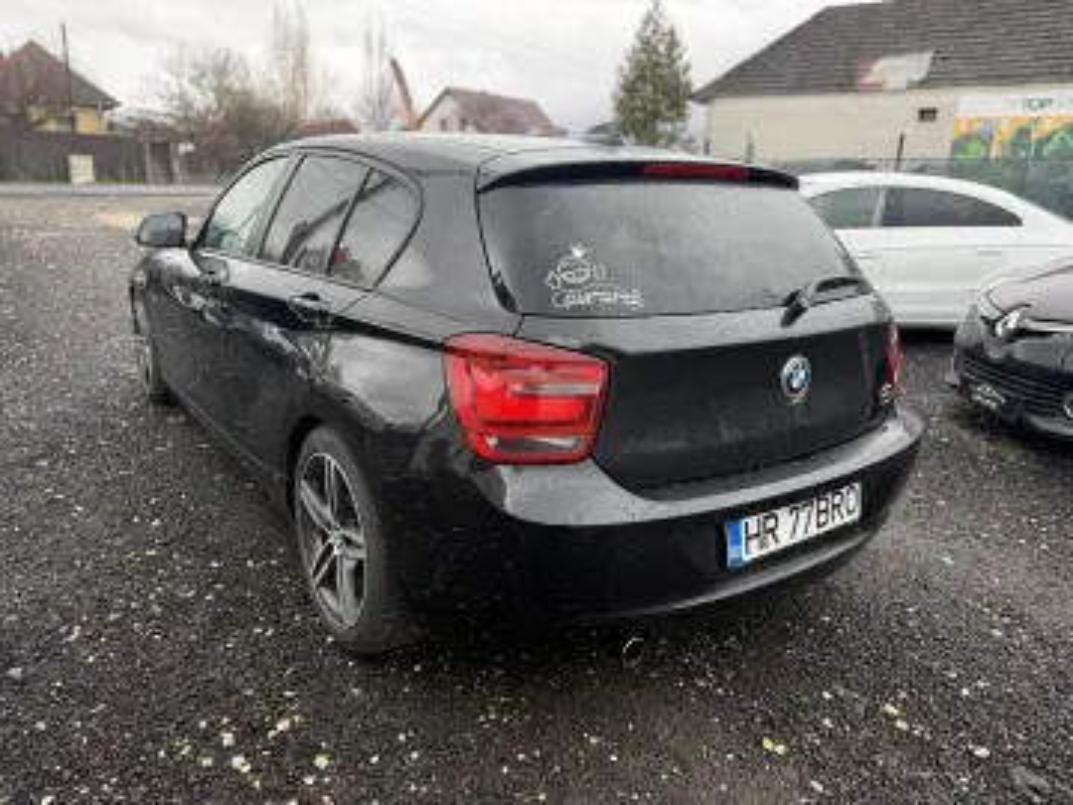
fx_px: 744
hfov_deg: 71.6
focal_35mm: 24
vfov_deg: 56.8
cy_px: 402
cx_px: 536
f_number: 1.78
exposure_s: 1/722
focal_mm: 6.76
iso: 100
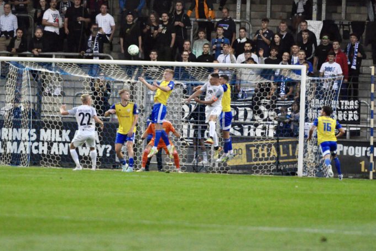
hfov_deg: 4.6
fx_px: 4712
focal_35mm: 451
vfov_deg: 3.1
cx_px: 150
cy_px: 112
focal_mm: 200
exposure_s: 1/1600
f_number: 2.8
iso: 3200
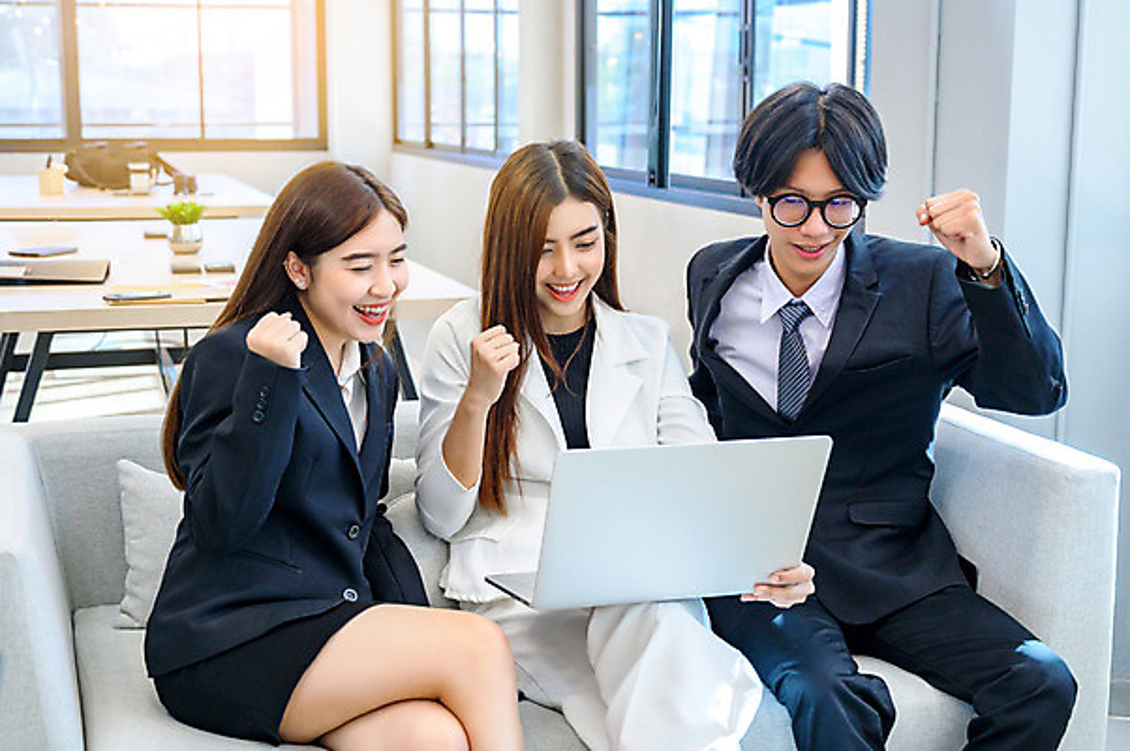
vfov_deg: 28.6
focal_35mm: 47
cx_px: 565
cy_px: 376
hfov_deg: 42.0
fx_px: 1474
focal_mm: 47
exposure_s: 1/160
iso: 1000
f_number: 4
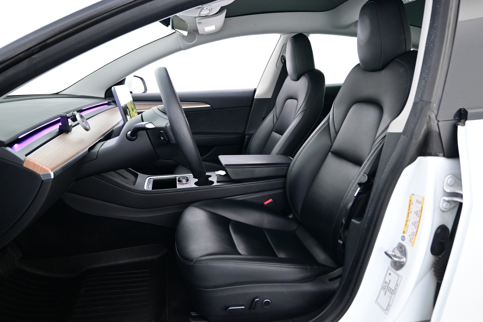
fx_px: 352
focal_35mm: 26
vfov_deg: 49.1
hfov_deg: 68.9
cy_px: 161
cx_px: 242
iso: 2200
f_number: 3.5
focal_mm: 17.5
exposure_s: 1/30
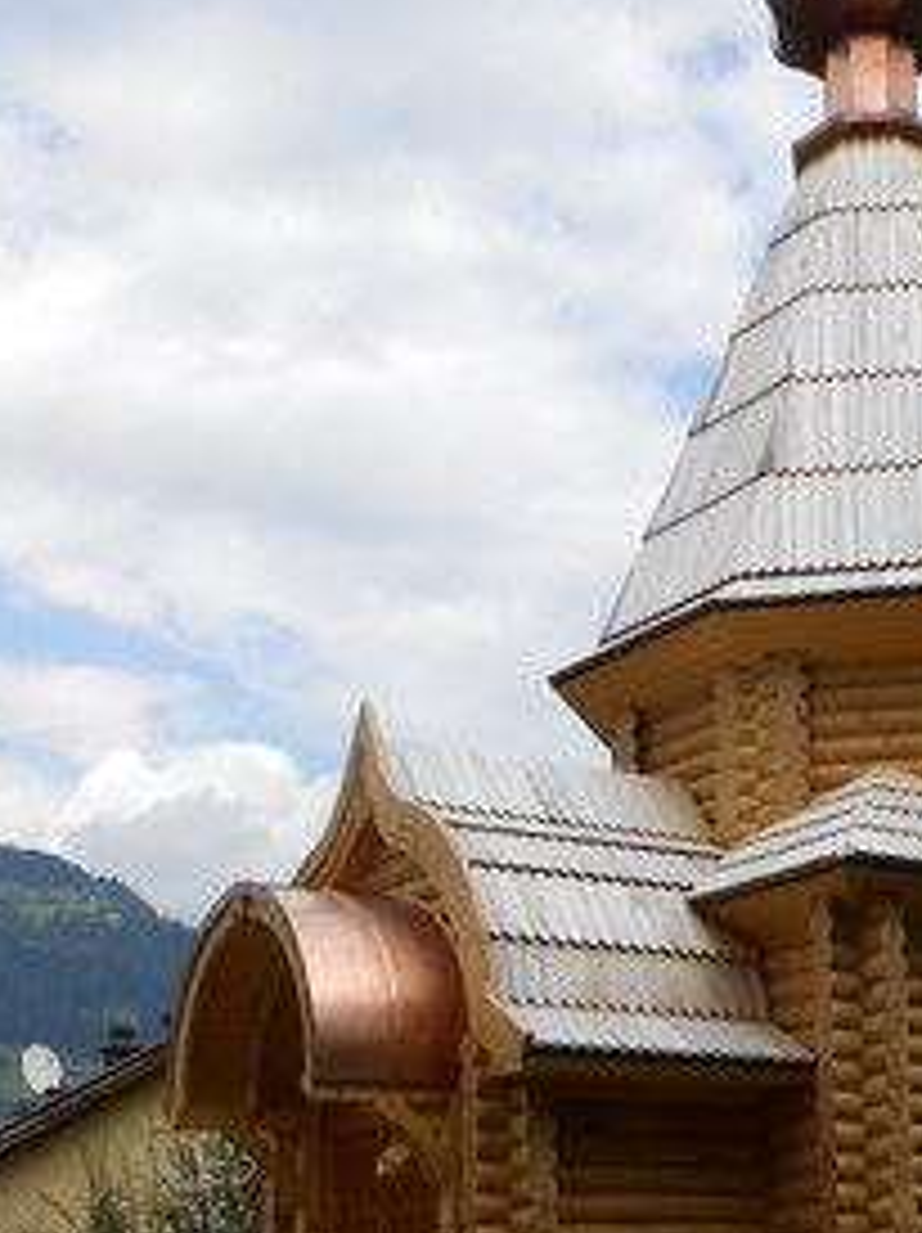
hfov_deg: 24.8
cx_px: 846
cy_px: 954
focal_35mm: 57
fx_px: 2027
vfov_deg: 33.0
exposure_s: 1/800
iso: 80
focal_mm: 4.6
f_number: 3.5
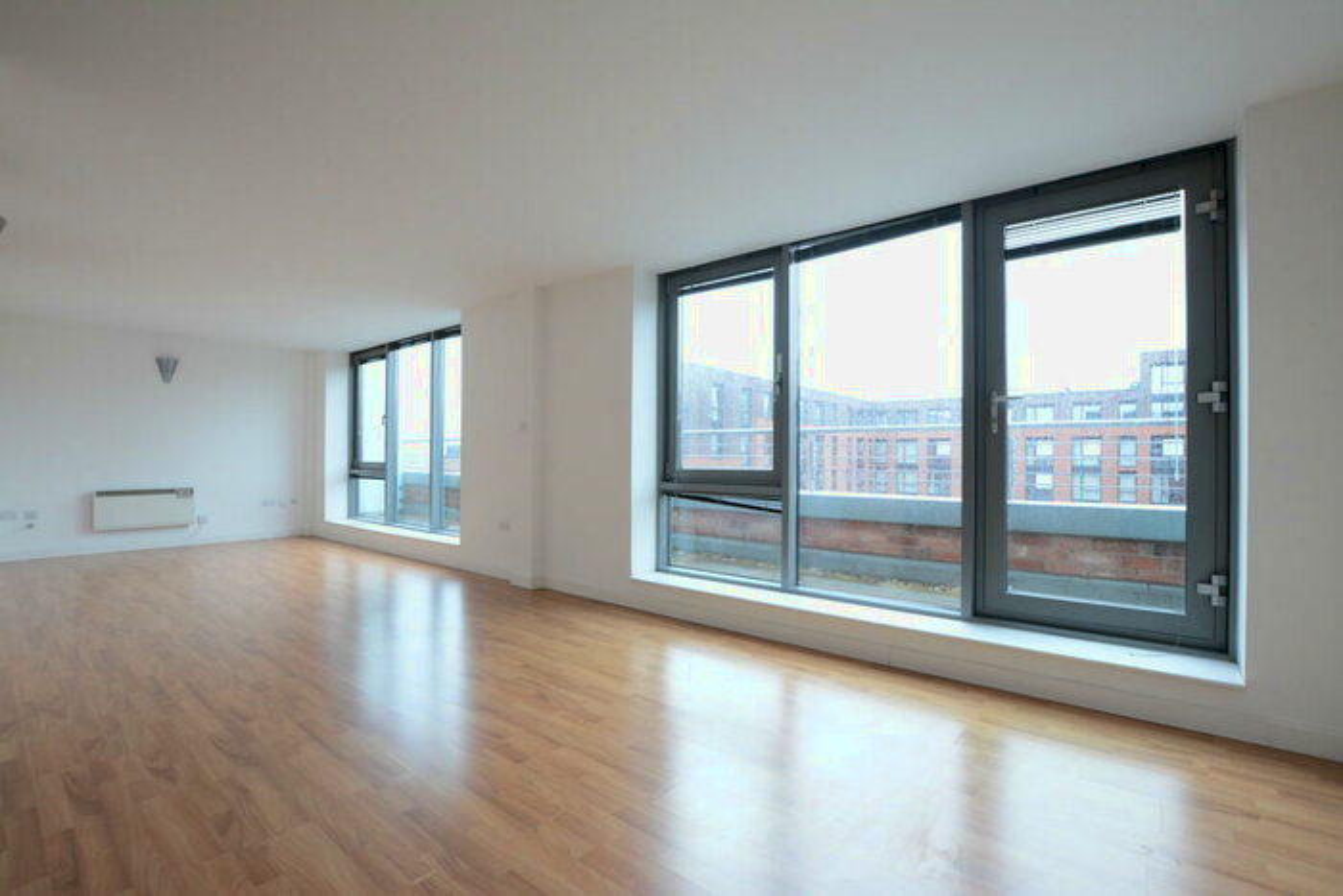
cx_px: 672
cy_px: 448
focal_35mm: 15
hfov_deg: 100.4
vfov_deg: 77.4
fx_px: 560
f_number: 8
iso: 1600
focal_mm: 10
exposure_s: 1/250
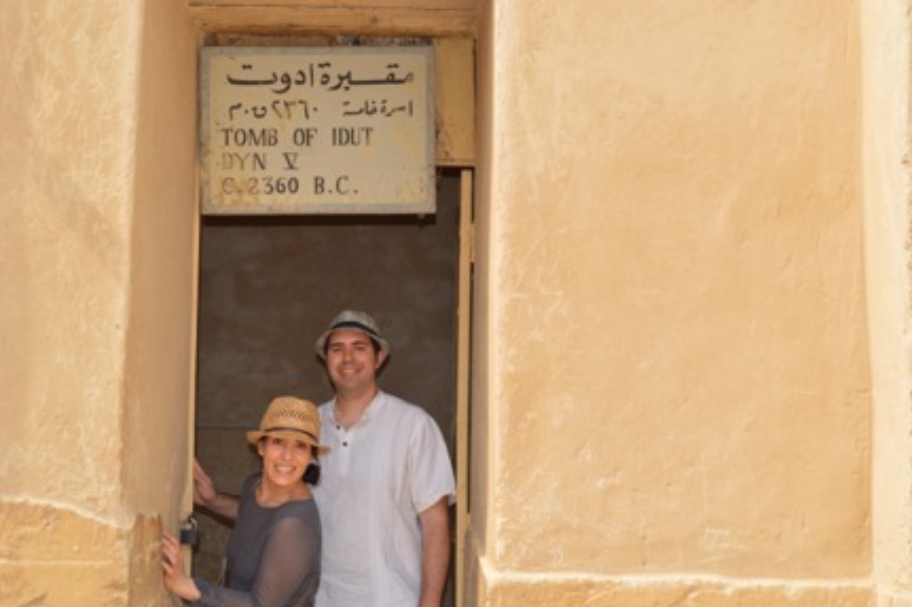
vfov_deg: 27.5
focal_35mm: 49
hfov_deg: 40.4
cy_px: 306
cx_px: 453
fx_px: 1241
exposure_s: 1/200
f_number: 7.1
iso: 100
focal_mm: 32
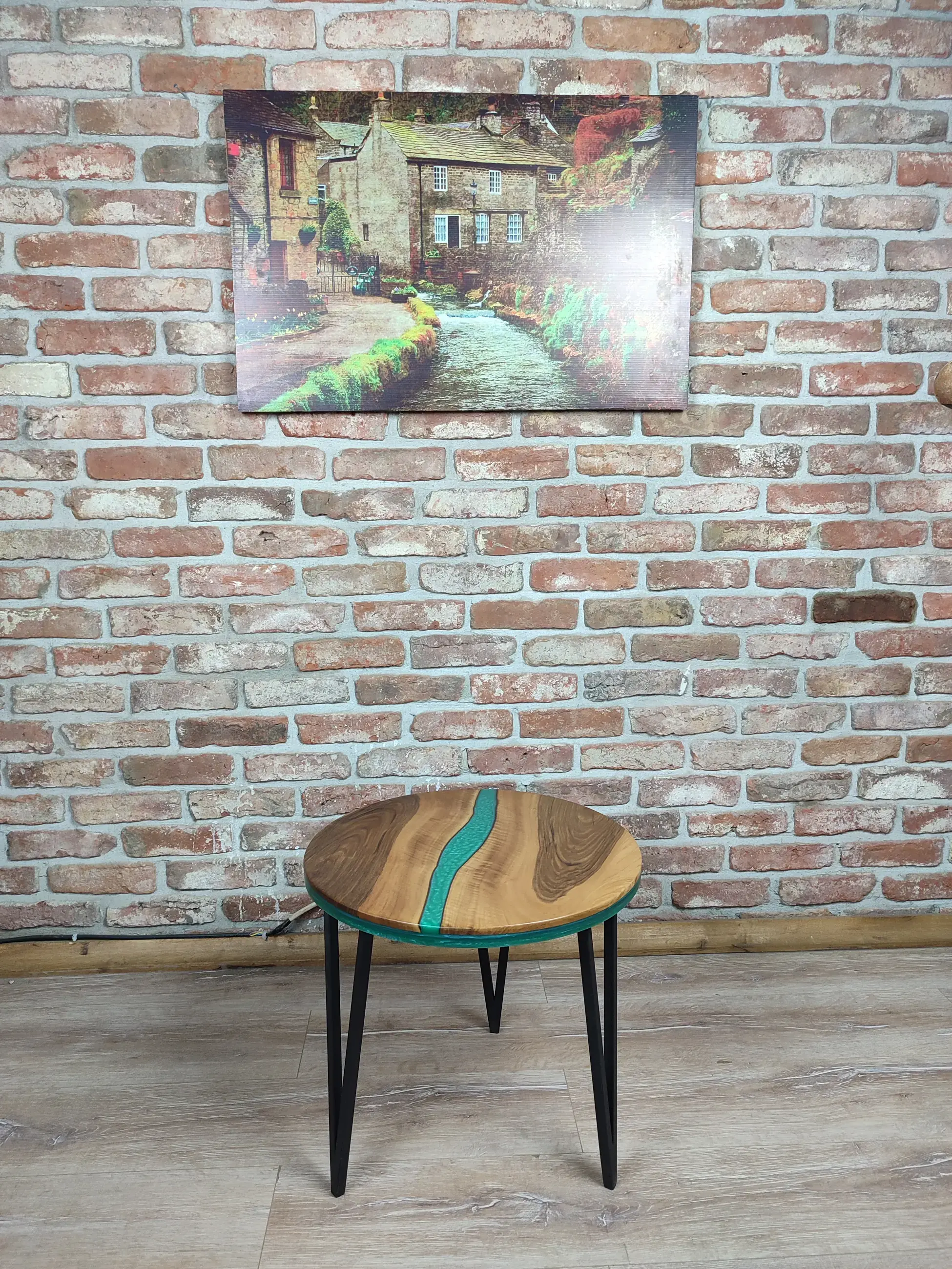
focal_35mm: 25
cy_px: 634
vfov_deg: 69.4
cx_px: 476
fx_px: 917
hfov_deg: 54.9
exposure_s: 1/60
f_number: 1.89
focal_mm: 5.95
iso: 679
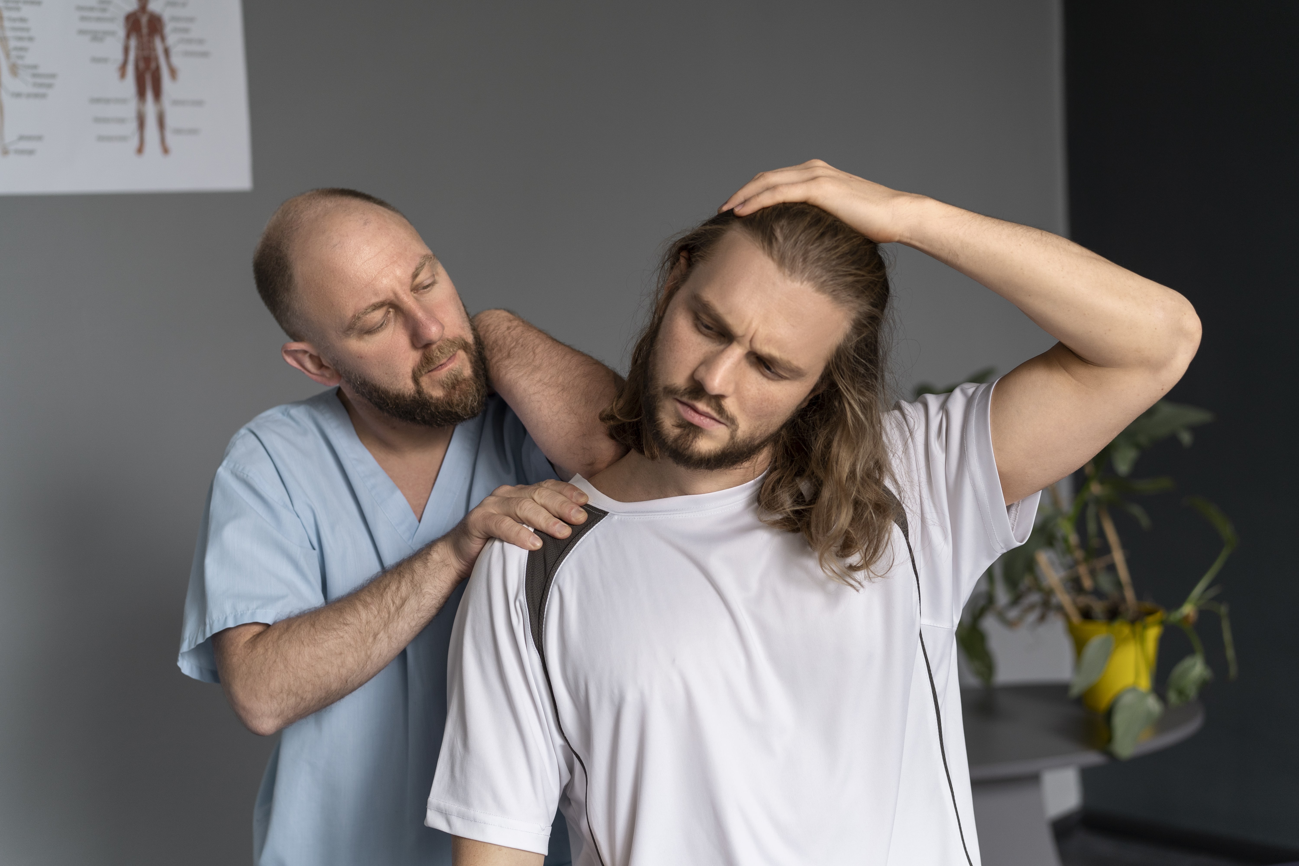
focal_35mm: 55
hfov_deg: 36.2
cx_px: 650
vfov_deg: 24.6
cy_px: 433
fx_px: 1984
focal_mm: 55
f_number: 2.8
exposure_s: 1/160
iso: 320
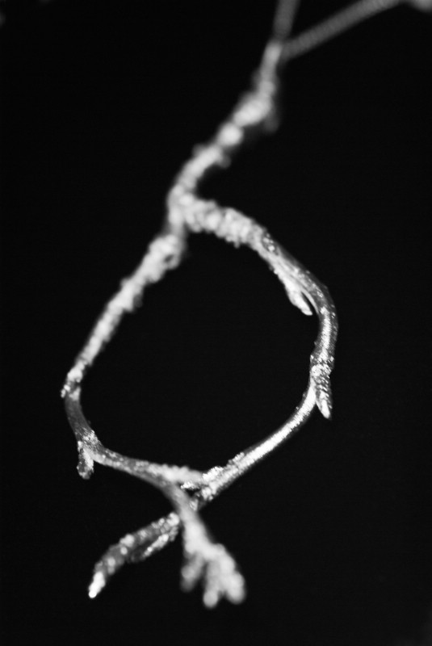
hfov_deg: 8.7
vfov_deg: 13.0
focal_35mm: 158
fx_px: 2829
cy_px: 323
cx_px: 216
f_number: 4.5
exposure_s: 1/60
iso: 400
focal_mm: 105
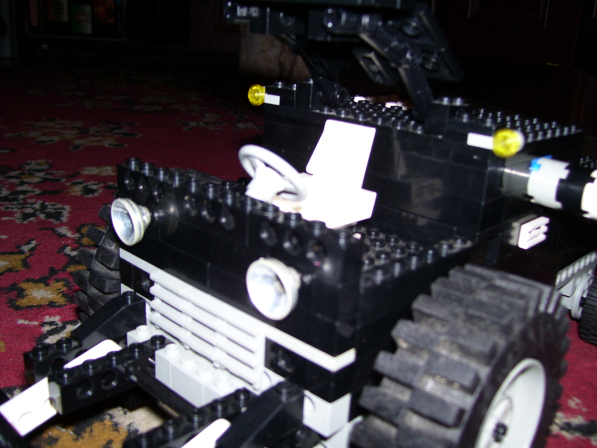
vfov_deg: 38.7
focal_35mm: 37
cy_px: 224
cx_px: 298
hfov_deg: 50.1
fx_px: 638
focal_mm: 6
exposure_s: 1/60
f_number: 2.7
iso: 80
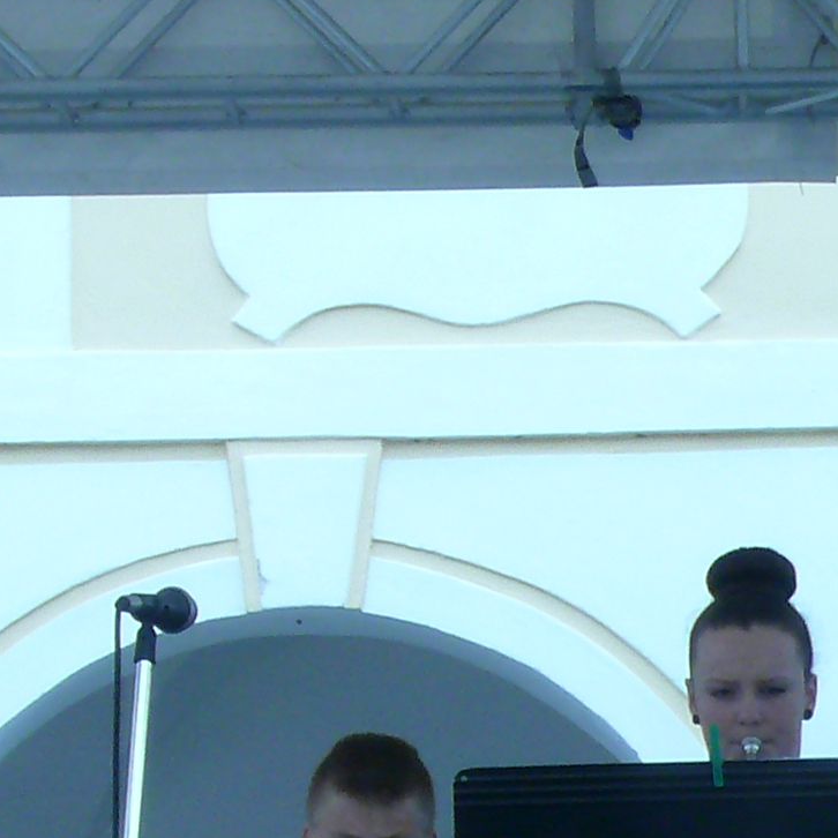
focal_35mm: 237
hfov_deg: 7.3
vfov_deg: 7.4
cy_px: 822
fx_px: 6491
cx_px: 1033
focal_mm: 12.8
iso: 200
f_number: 9
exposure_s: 1/125
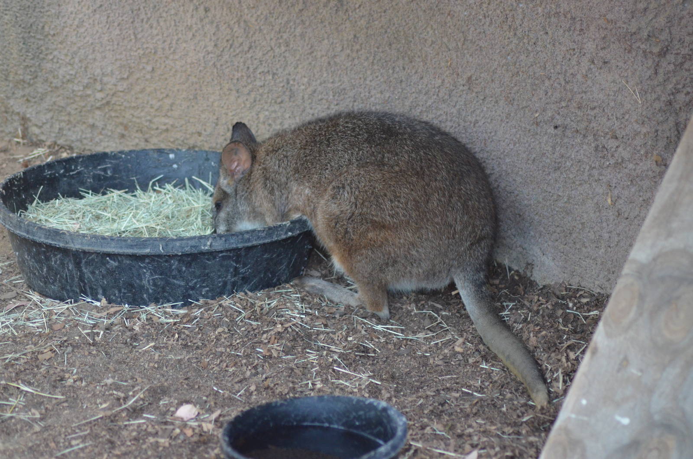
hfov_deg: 7.4
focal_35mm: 278
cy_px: 230
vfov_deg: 4.9
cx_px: 346
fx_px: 5331
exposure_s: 1/500
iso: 2000
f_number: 4.5
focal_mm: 185
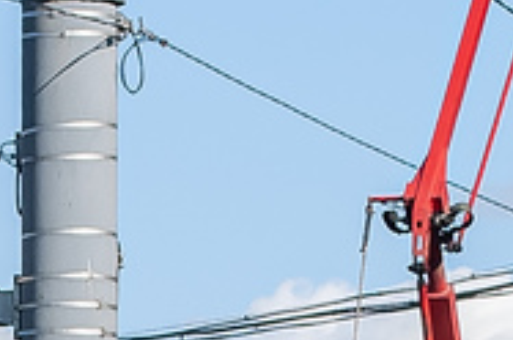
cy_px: 866
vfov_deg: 2.5
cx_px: 311
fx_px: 7714
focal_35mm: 542
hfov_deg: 3.8
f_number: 11
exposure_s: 1/640
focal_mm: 55
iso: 320
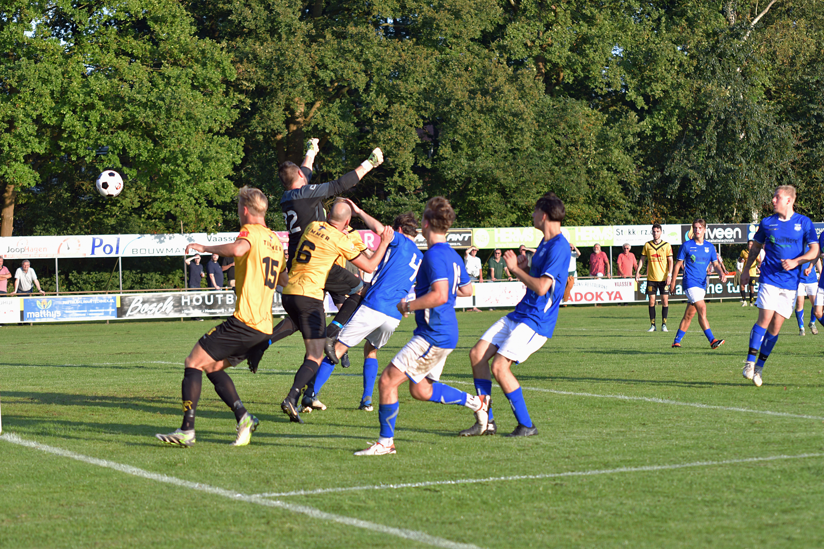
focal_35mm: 105
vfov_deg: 13.0
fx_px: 2403
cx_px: 412
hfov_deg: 19.5
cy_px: 274
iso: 200
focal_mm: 70
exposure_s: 1/1000
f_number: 2.8
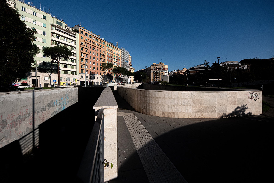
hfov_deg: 112.6
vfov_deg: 90.0
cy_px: 92
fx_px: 91
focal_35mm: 12
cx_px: 137
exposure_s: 1/8000
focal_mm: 8
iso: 800
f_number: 8
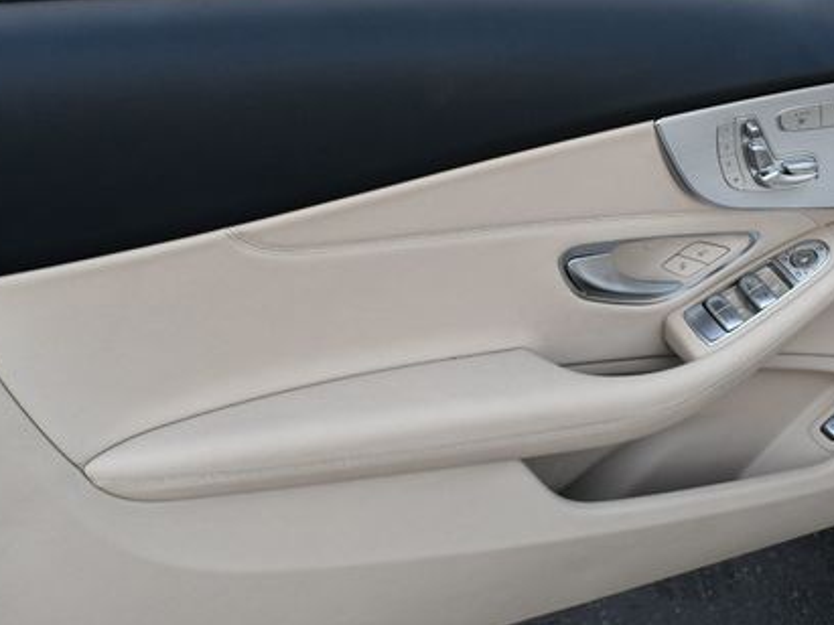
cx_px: 457
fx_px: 1301
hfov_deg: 35.5
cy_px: 381
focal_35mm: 54
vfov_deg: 27.0
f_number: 5.6
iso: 400
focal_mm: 18
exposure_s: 1/250
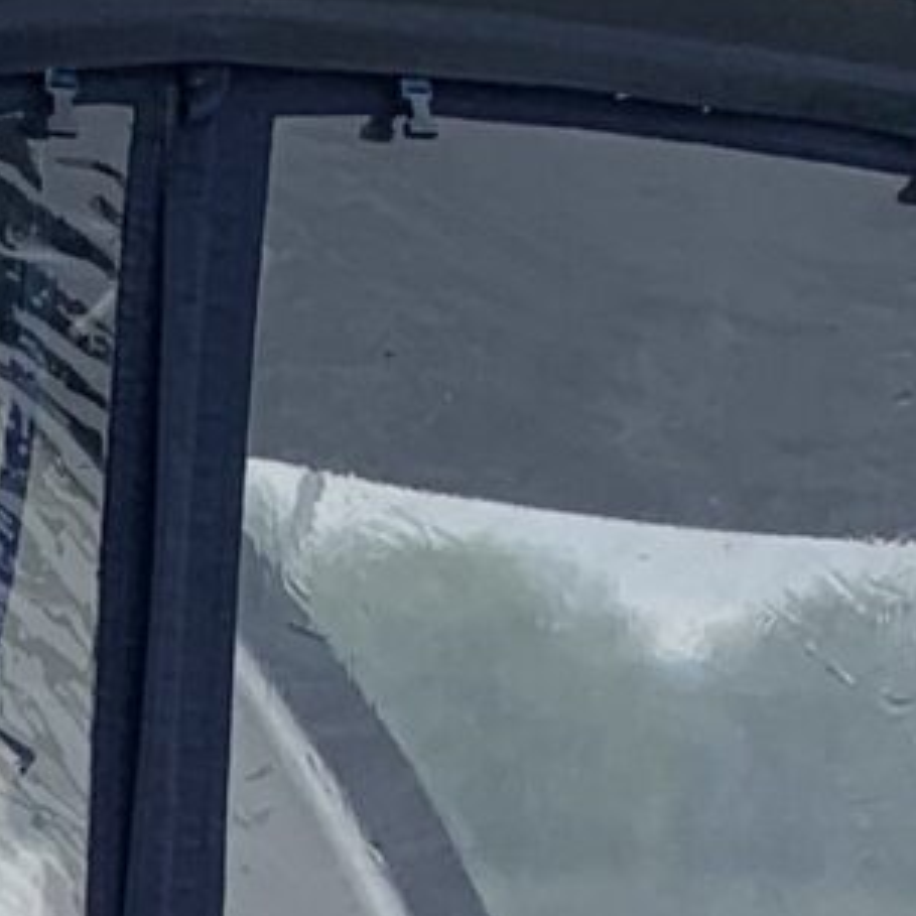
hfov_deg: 8.8
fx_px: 5808
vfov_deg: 8.3
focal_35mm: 194
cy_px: 2195
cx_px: -553
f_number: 1.8
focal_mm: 4.25
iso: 25
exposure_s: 1/1585
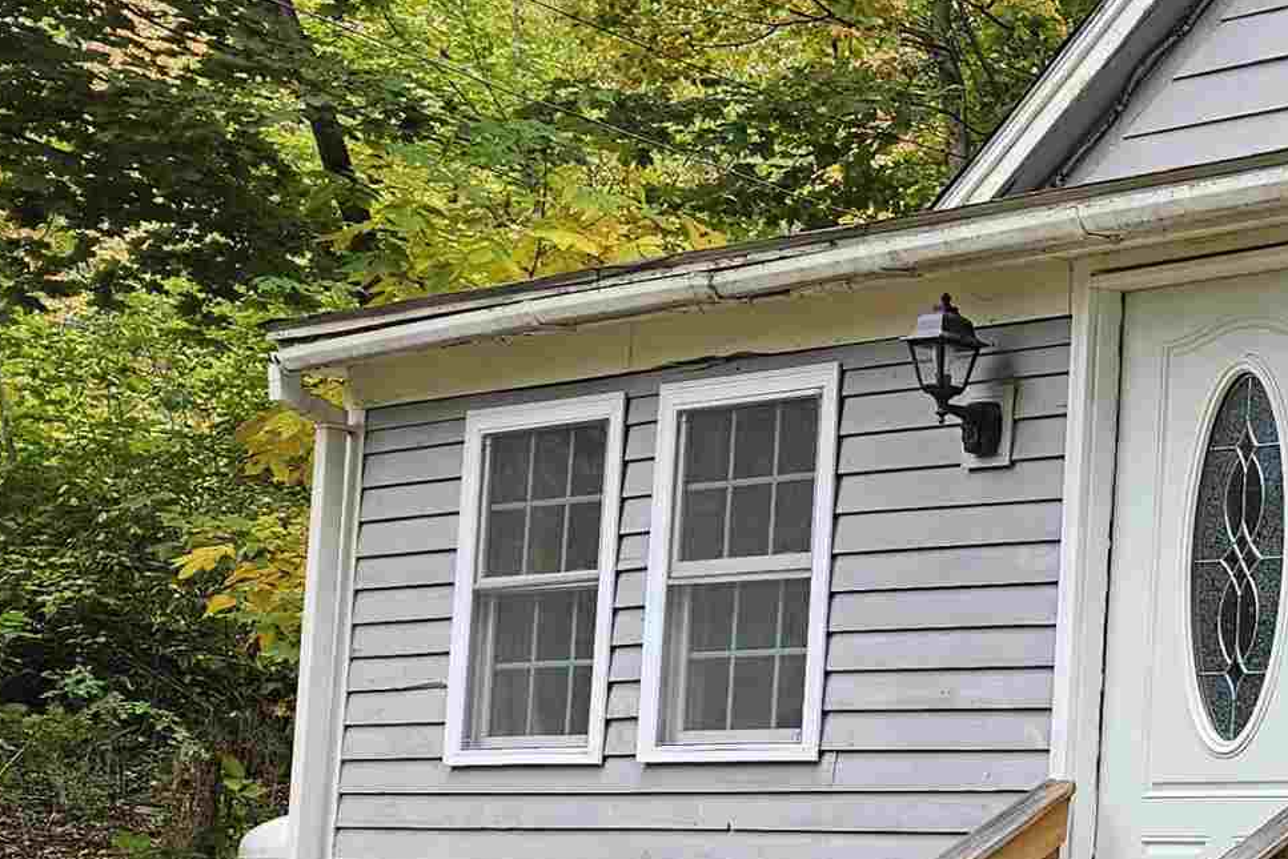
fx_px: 2719
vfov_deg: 17.7
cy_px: 740
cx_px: 2026
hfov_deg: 21.5
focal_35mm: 76
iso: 25
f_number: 1.8
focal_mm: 5.4
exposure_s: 1/203
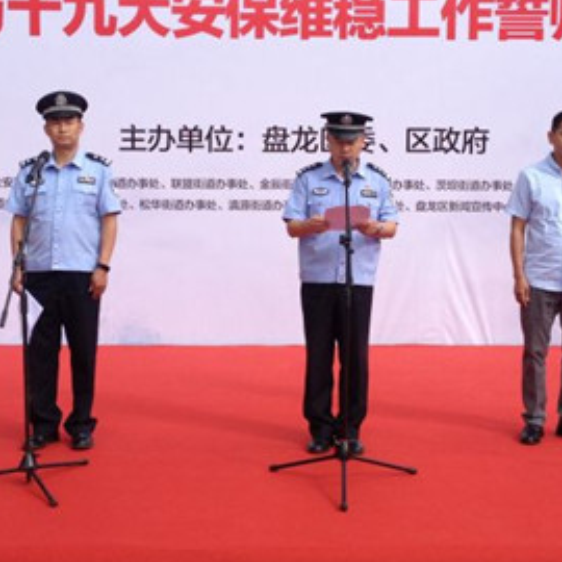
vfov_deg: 27.3
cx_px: 302
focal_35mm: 63
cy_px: 246
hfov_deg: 27.3
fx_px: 1157
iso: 50
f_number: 2.4
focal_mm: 4.28
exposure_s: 1/552
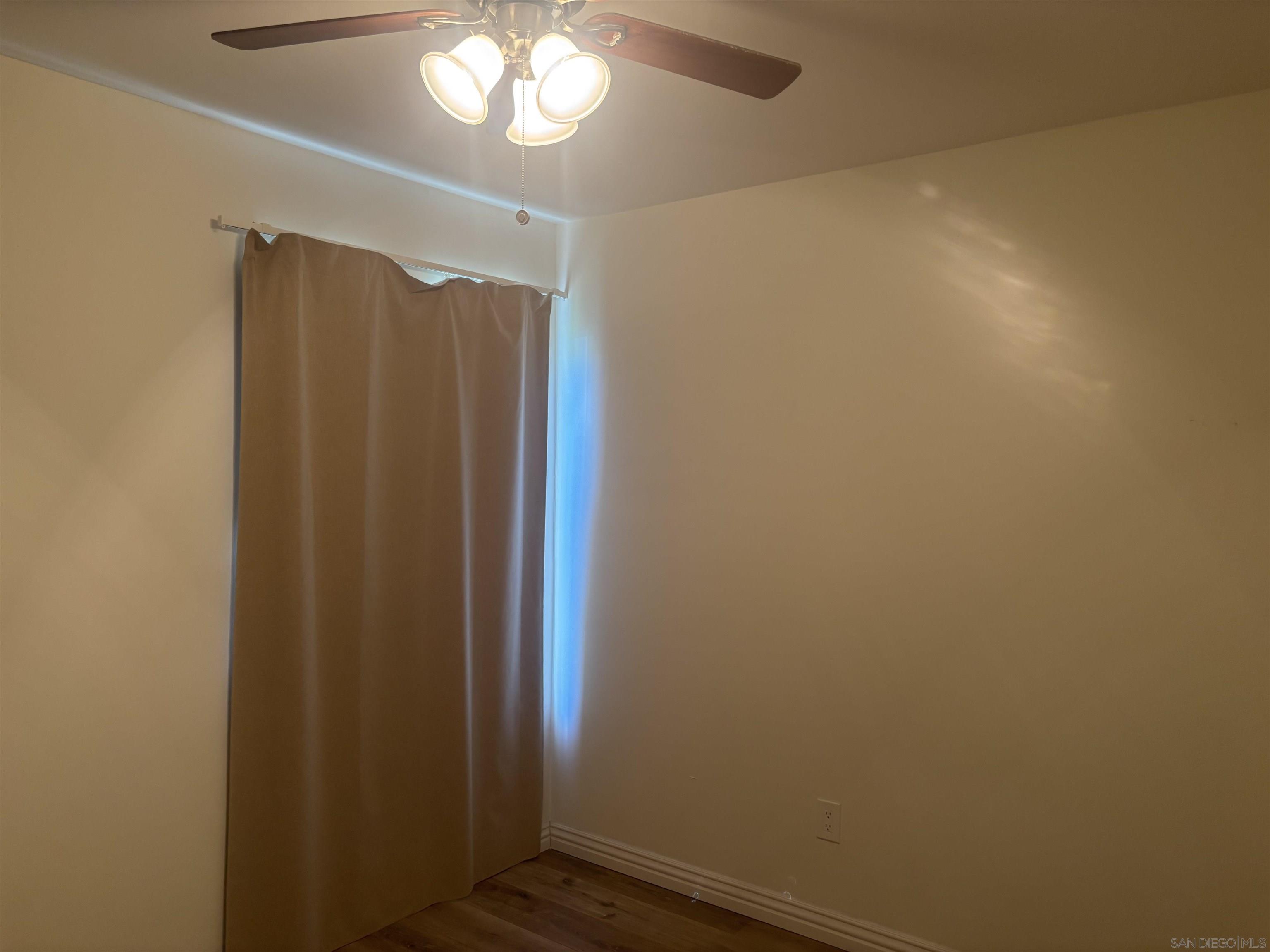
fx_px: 954
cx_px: 635
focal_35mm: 26
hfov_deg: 67.3
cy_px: 476
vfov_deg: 53.1
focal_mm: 5.96
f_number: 1.6
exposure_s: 1/60
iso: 160
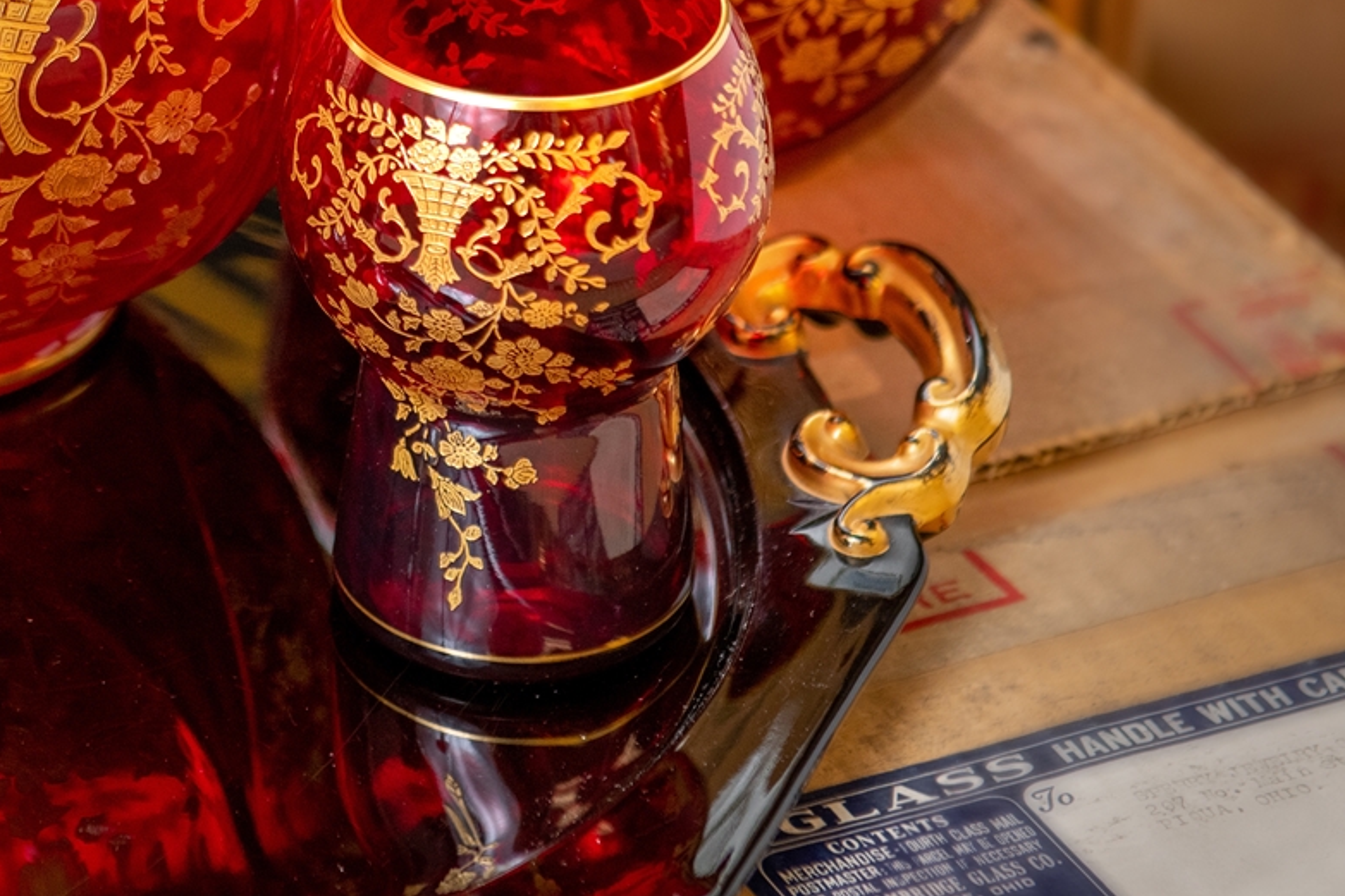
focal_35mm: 179
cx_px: 2
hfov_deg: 11.4
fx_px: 6686
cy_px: -63
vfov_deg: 7.6
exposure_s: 1/60
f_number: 4
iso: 200
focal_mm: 70
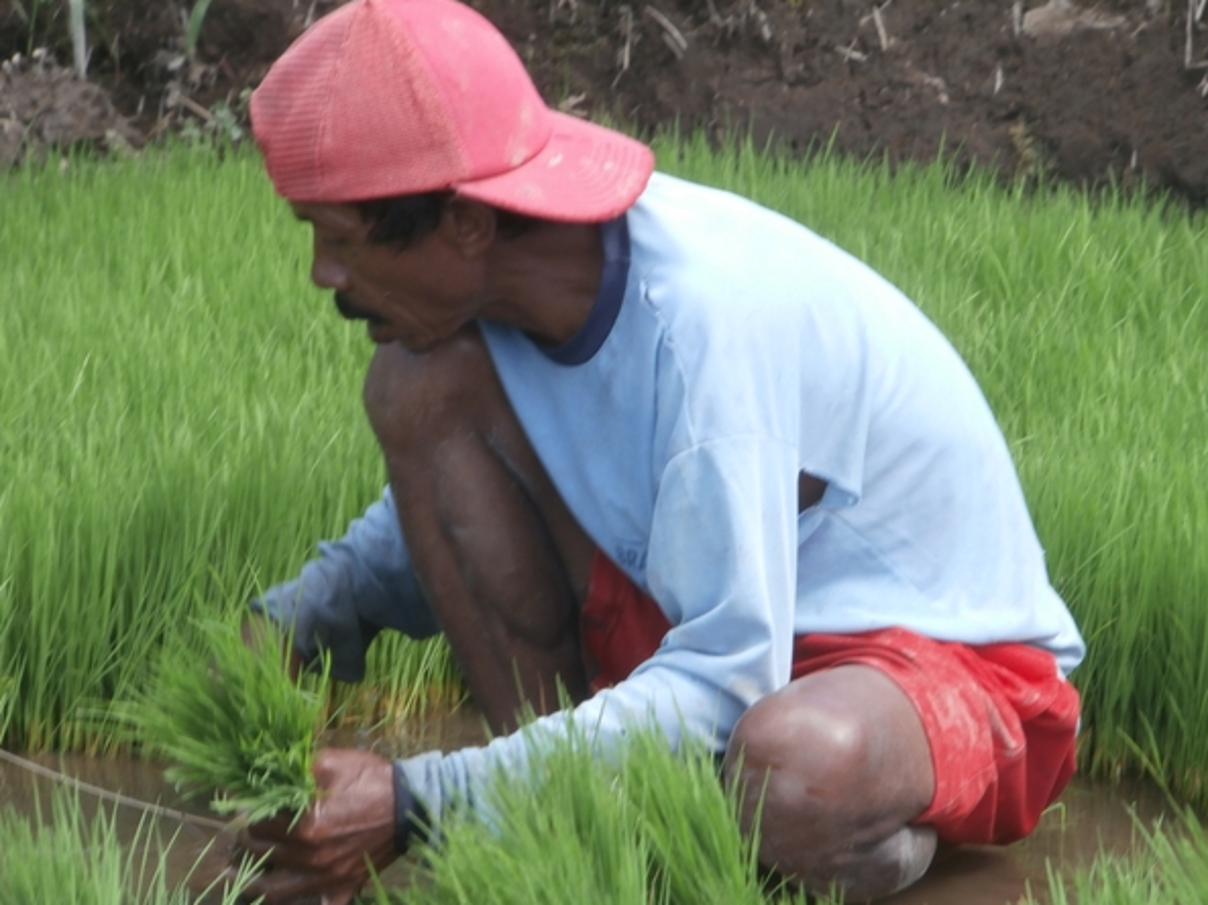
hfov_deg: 8.2
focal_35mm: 243
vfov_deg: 6.1
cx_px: 603
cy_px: 457
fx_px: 8475
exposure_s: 1/100
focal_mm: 42
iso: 100
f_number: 5.8
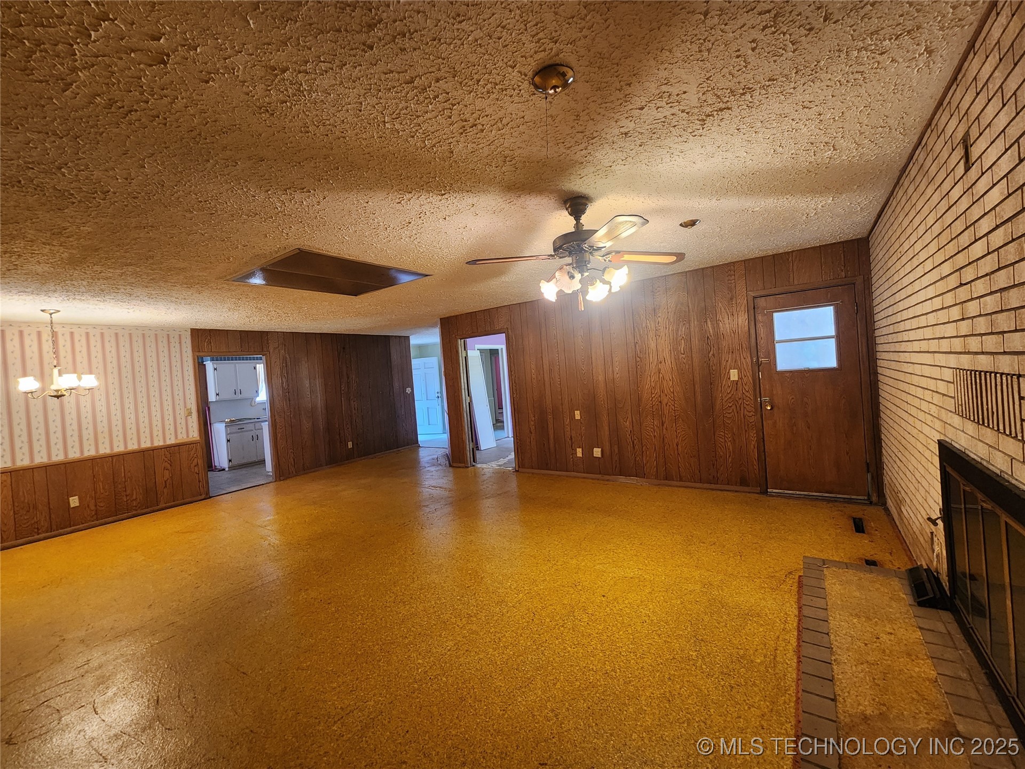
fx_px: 385
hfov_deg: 106.2
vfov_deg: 89.9
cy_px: 384
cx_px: 512
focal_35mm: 13
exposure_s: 1/30
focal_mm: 2.2
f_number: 2.2
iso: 320
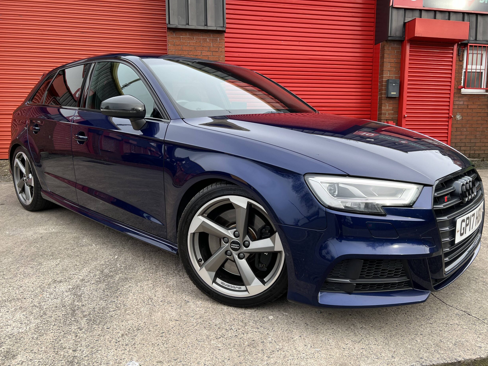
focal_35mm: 27
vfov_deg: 51.4
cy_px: 187
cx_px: 245
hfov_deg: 65.3
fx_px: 381
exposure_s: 1/418
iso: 50
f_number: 1.5
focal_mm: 5.7
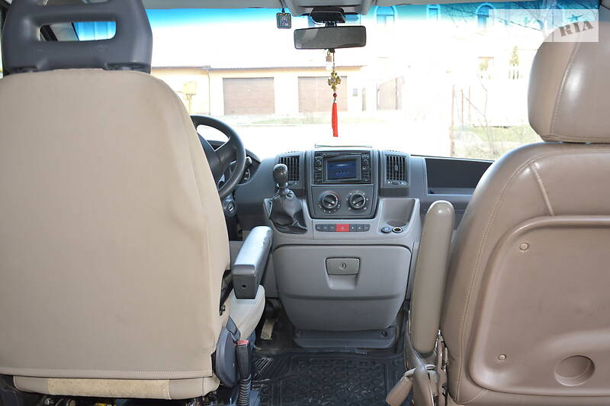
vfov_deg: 39.9
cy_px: 203
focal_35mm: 33
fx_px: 559
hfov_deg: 57.3
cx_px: 305
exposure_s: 1/100
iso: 400
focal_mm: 22
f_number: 4
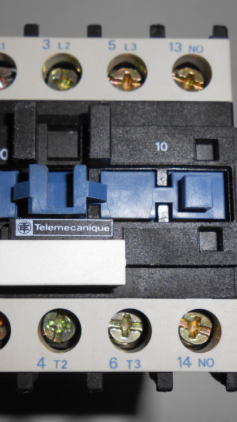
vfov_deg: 52.8
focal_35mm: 38
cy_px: 212
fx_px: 425
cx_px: 92
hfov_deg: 31.1
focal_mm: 4.6
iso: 80
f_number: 11.5
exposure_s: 1/25
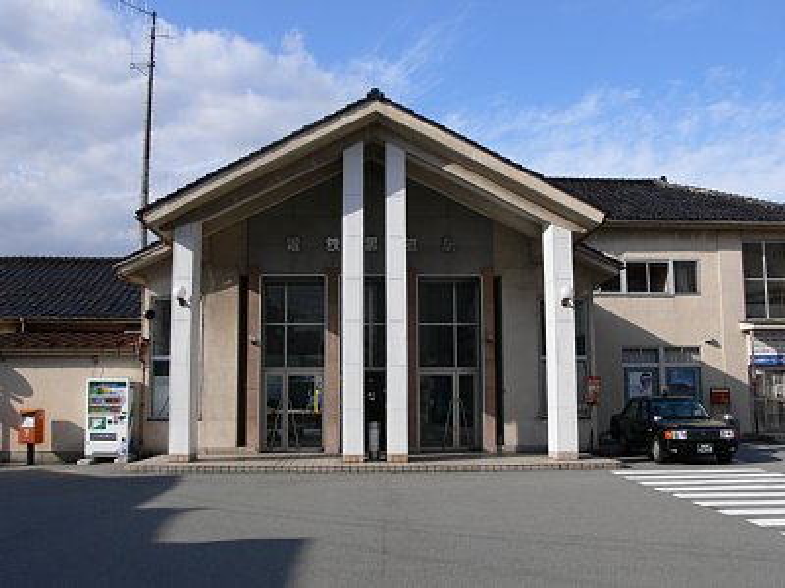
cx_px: 392
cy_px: 294
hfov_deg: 52.6
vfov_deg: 40.7
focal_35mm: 35
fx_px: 794
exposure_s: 1/400
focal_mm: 7.4
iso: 80
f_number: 5.6
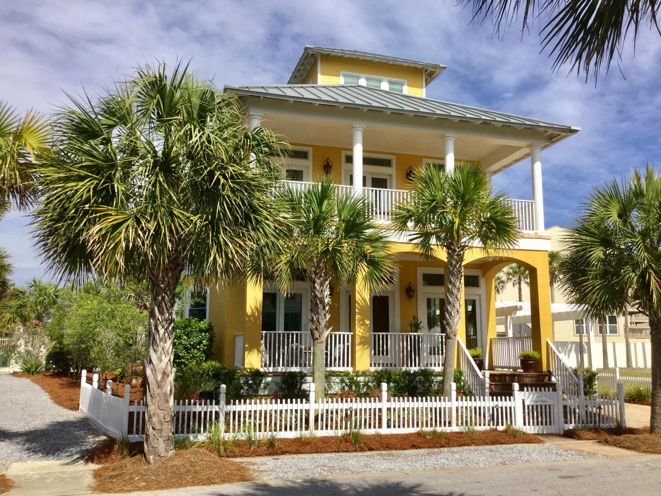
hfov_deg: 56.8
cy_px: 249
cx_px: 327
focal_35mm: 32
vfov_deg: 44.2
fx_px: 611
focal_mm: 3.3
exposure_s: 1/1812
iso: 25
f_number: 2.4
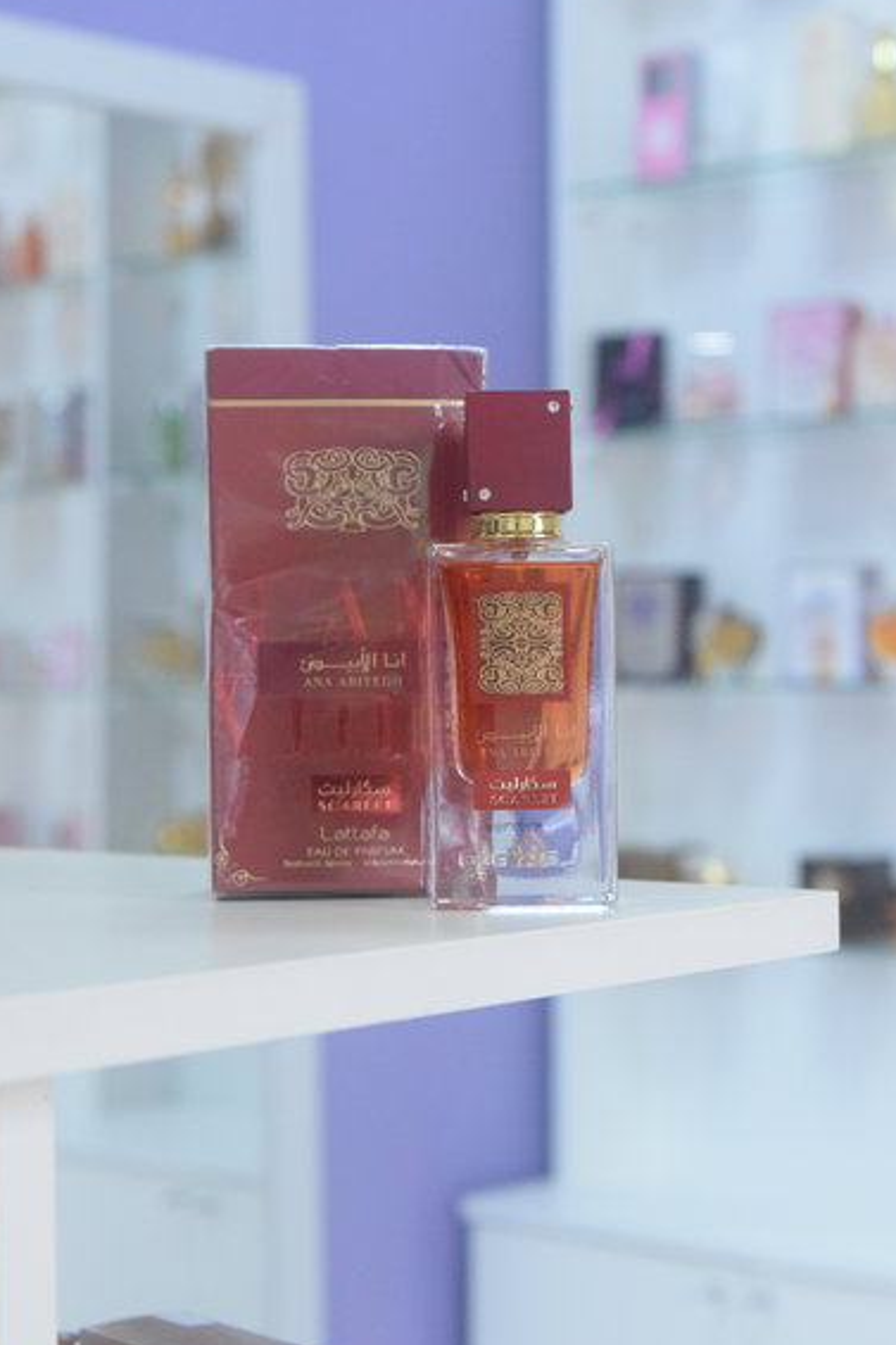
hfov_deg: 19.0
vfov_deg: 28.3
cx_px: 466
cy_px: 682
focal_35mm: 72
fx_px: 2672
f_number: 4.5
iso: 6400
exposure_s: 1/400
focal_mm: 45
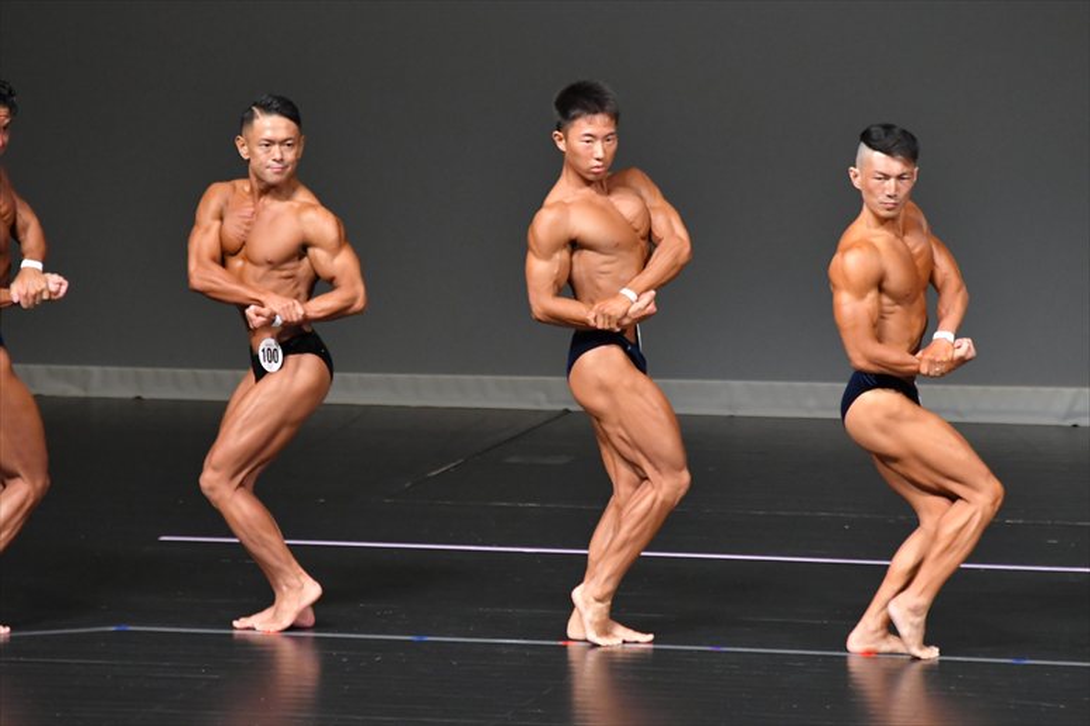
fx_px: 10441
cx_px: 545
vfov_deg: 4.0
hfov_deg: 6.0
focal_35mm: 345
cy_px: 363
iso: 5000
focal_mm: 230
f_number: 5.6
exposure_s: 1/400
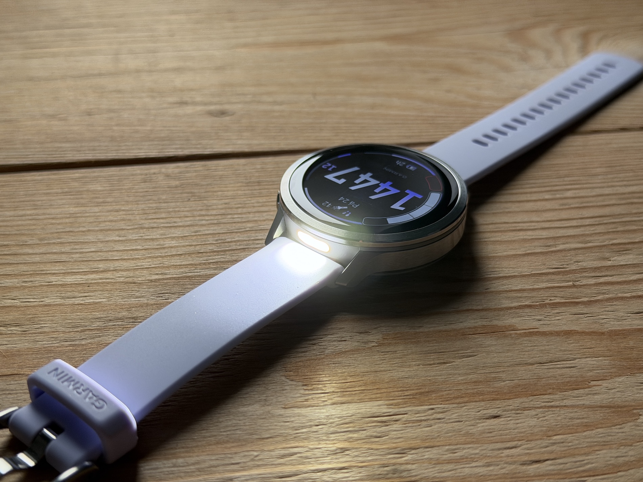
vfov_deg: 30.3
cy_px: 241
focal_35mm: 48
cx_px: 322
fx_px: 892
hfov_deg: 39.7
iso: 100
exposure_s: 1/74
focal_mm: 6.76
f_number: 1.78
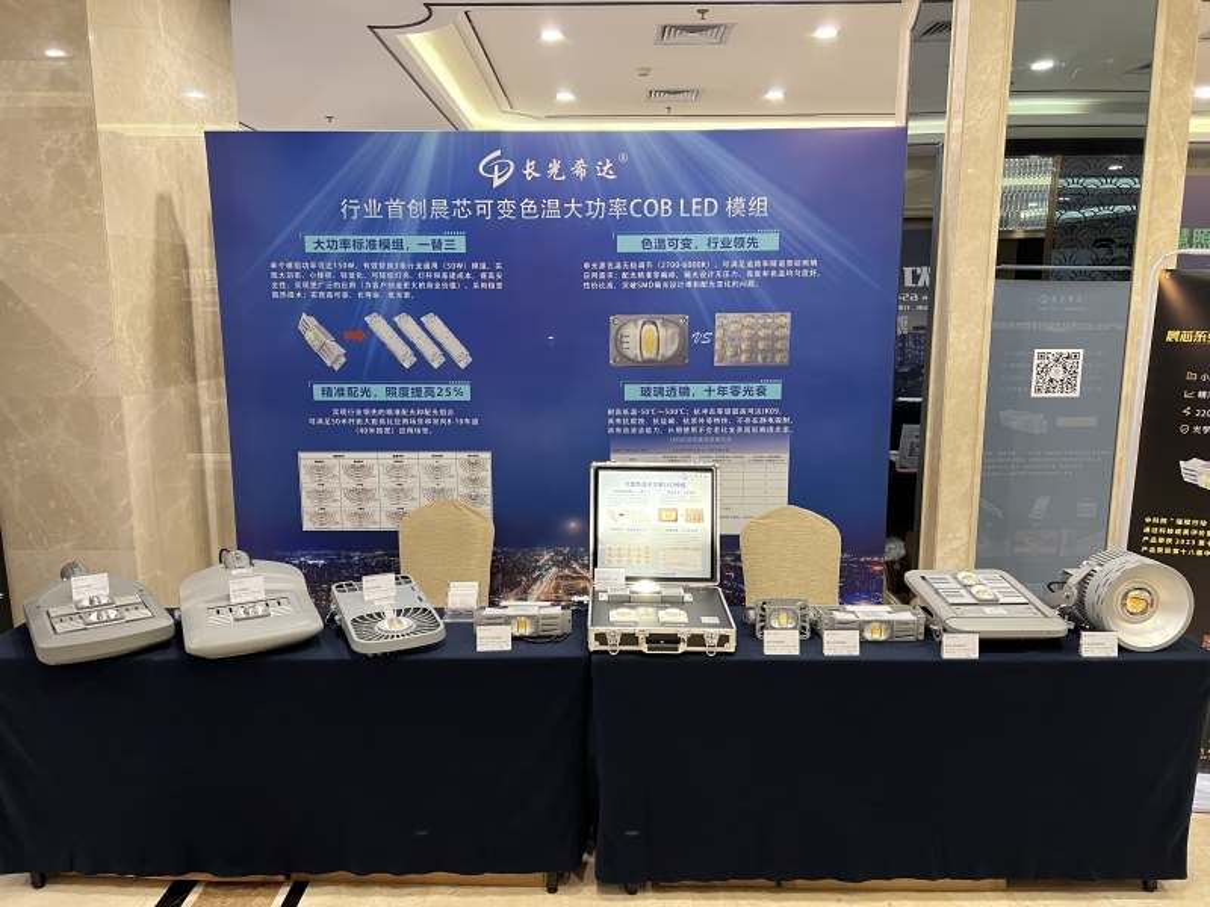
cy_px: 454
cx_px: 605
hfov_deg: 67.3
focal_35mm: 26
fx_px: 909
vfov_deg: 53.1
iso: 400
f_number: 1.5
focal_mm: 5.7
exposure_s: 1/50
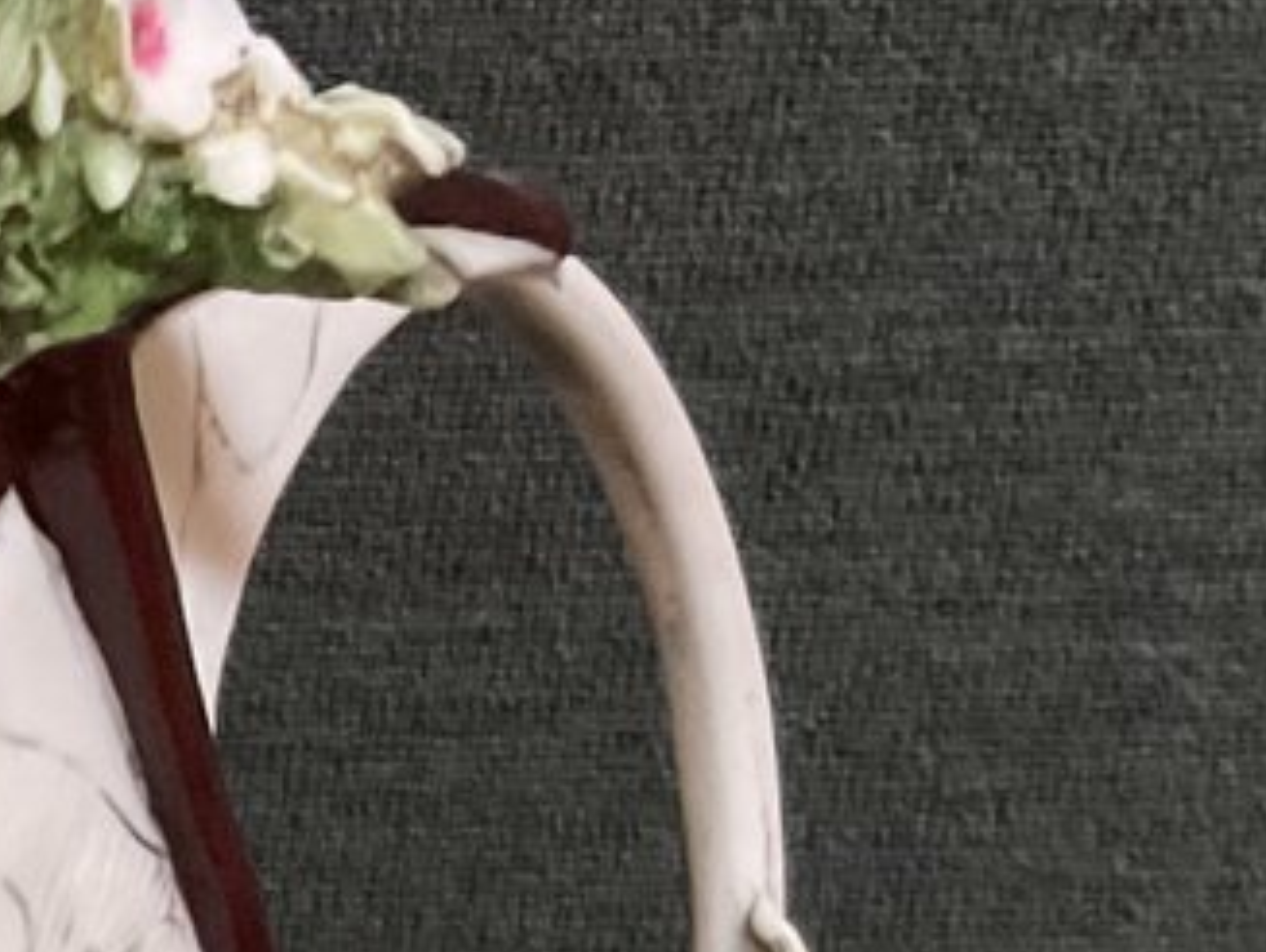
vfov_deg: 11.0
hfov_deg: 13.0
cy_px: 1016
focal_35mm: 134
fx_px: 4906
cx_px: -1152
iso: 320
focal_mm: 3
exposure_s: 1/30
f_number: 1.8
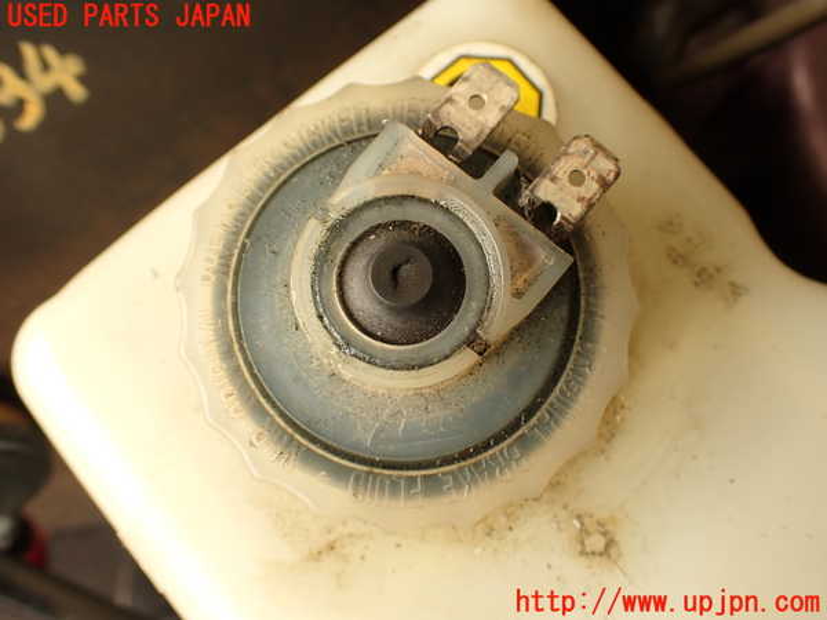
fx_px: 765
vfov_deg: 44.2
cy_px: 310
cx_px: 414
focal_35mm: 32
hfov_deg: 56.8
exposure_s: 1/100
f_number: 3.2
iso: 100
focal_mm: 5.79
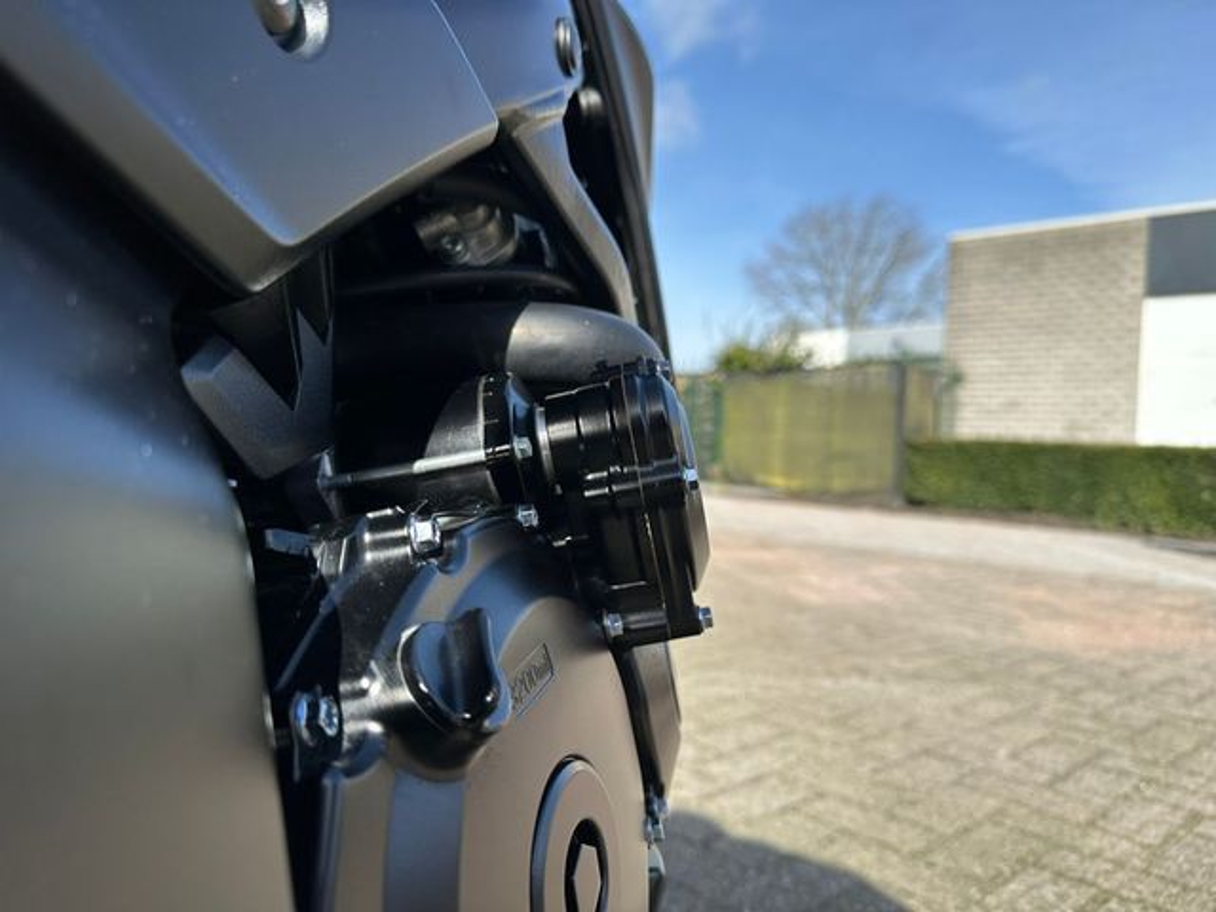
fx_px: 843
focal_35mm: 24
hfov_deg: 71.6
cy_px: 456
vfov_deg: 56.8
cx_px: 608
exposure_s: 1/2809
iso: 80
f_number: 1.78
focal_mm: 6.86
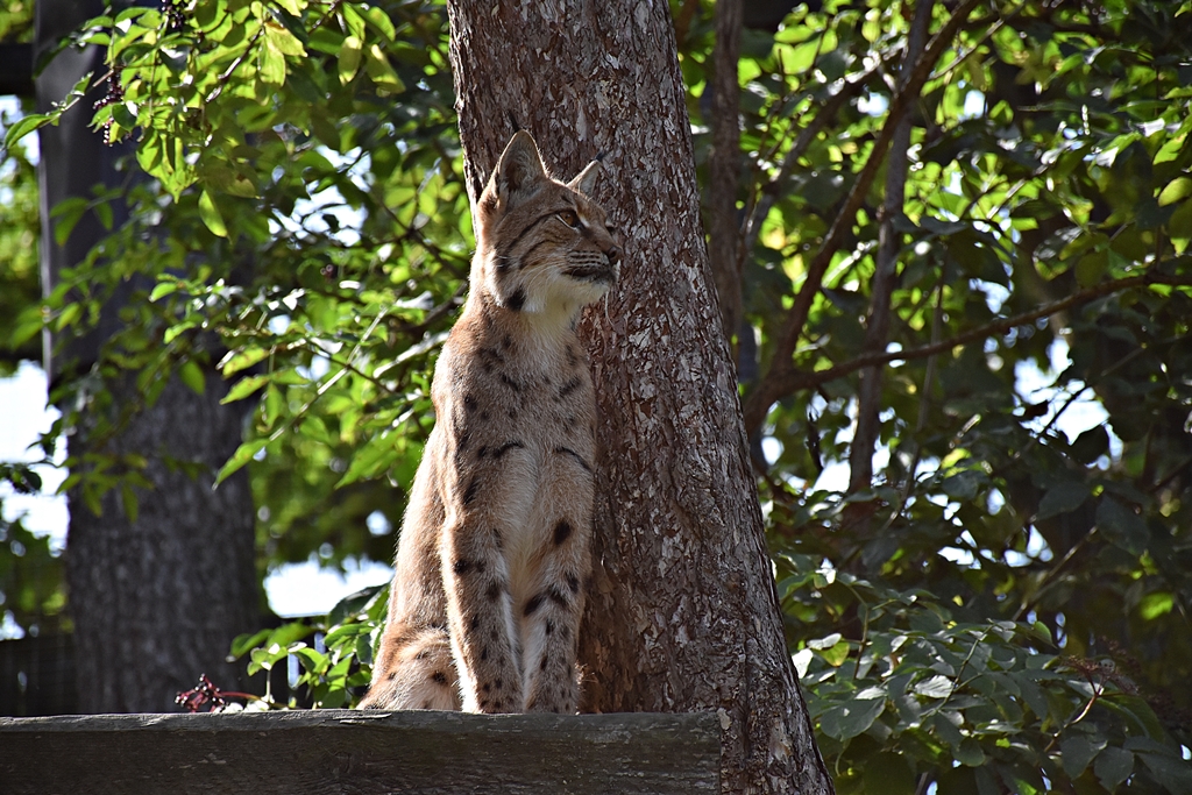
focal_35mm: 210
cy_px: 398
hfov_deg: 9.8
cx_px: 596
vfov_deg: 6.5
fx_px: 6954
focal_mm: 140
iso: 800
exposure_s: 1/1000
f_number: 5.6
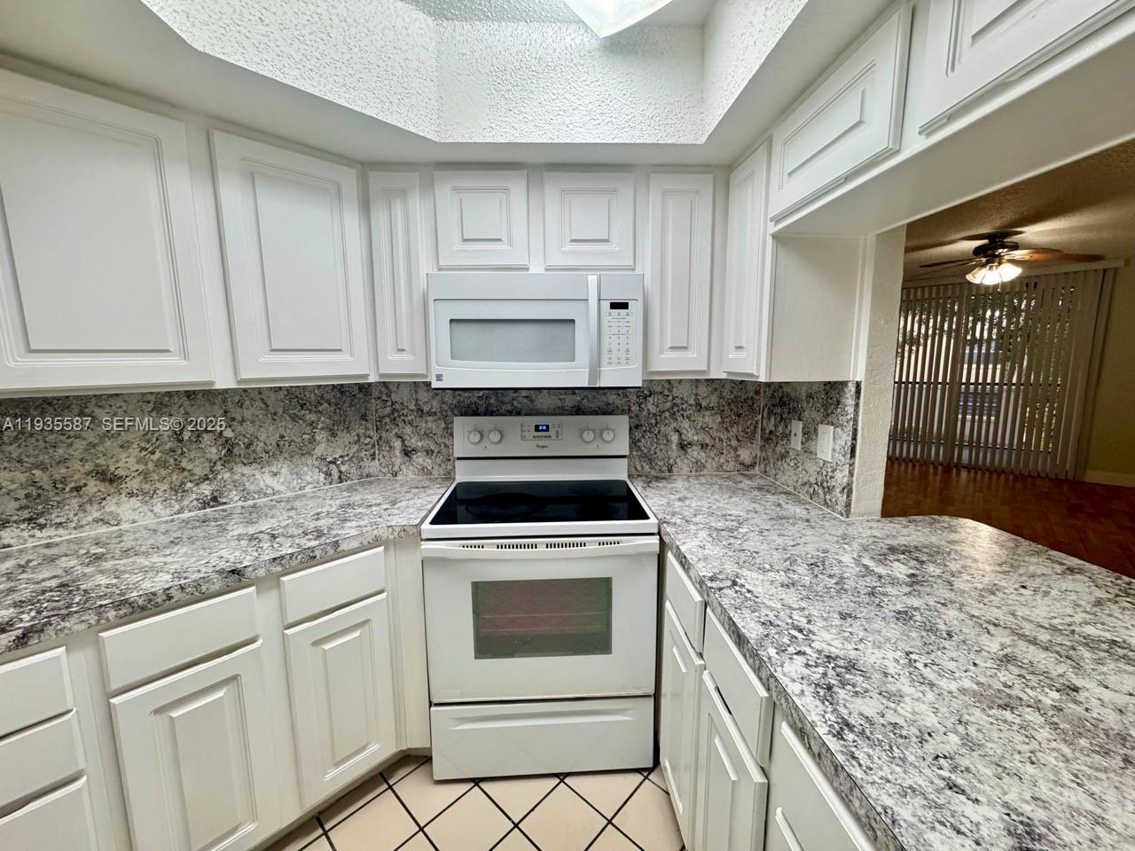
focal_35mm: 14
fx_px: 459
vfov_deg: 85.7
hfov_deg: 102.1
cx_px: 568
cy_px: 426
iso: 250
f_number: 2.2
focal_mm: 2.22
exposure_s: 1/120
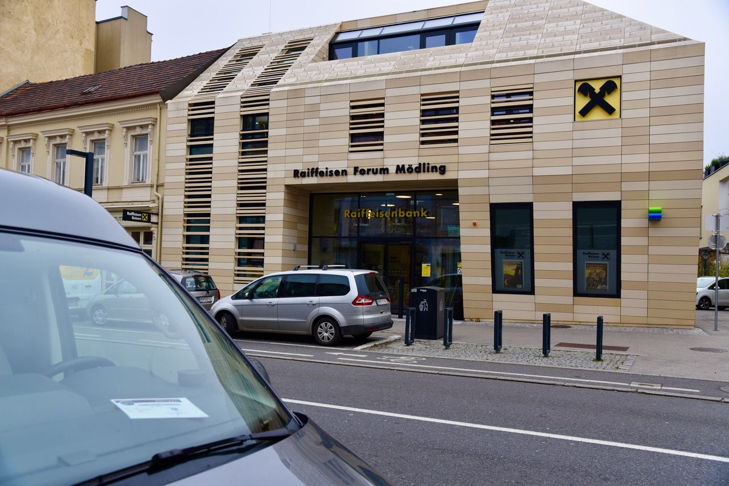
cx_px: 364
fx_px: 608
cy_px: 243
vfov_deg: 43.6
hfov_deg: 61.9
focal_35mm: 30
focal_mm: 30
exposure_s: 1/125
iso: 100
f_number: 5.6
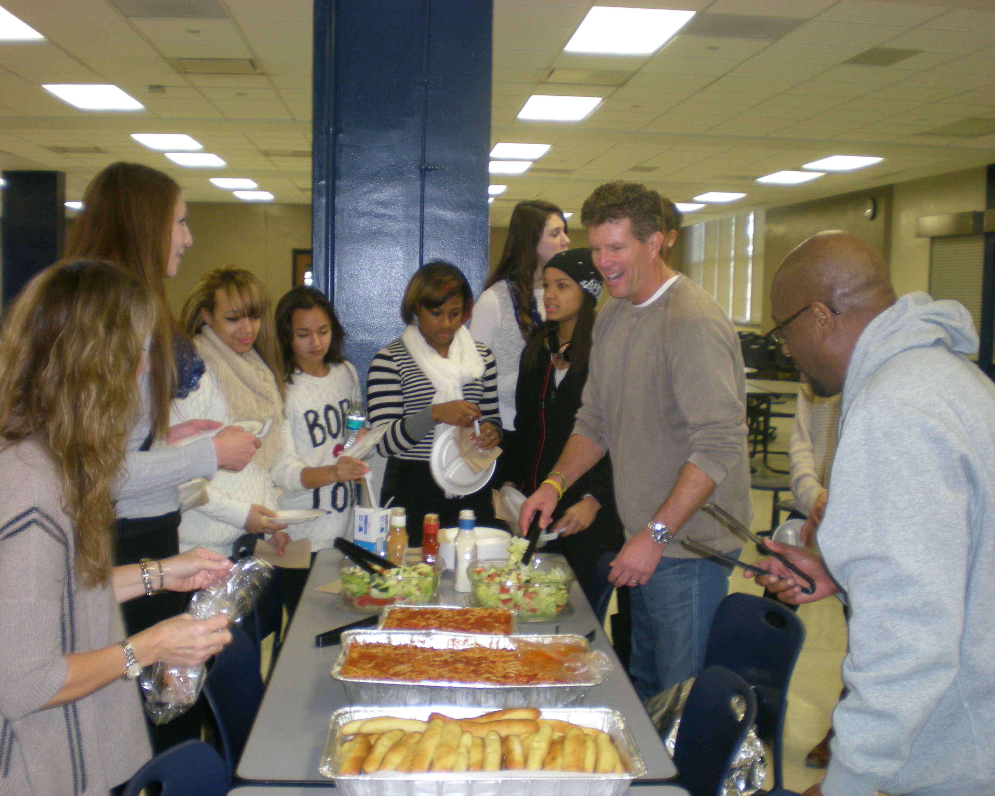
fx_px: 1178
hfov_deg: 45.8
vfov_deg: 37.3
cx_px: 501
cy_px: 396
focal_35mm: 40
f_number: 3.1
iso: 171
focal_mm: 6.3
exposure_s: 1/30
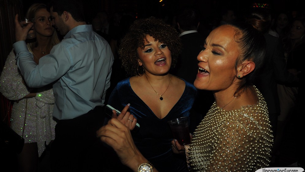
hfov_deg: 52.8
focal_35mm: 38
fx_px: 307
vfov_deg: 31.2
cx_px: 153
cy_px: 82
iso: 400
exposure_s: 1/60
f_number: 4.5
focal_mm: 24
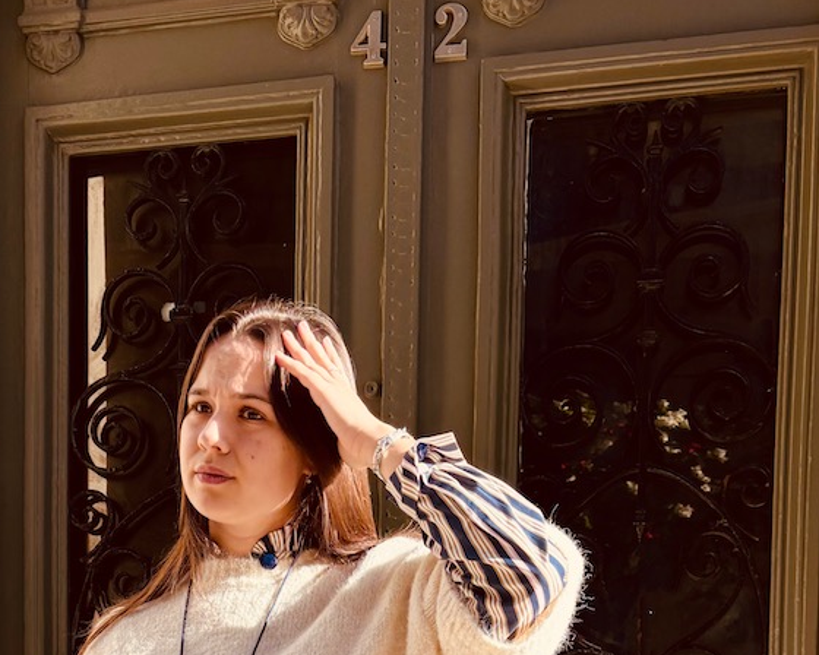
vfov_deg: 22.7
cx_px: 328
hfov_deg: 32.4
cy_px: 908
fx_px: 1406
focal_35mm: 58
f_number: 1.6
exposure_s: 1/978
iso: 50
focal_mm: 5.96
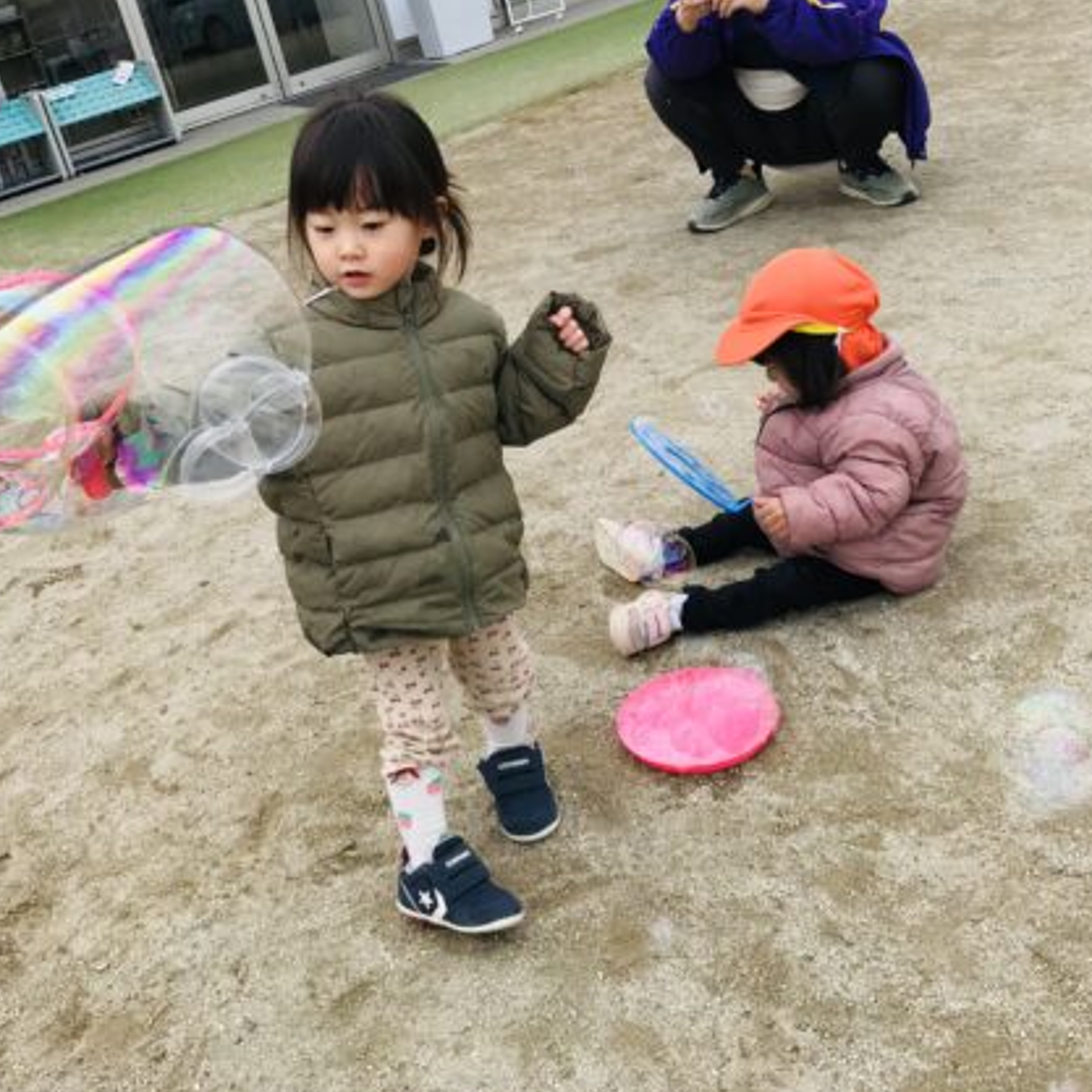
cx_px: 461
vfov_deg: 43.8
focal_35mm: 38
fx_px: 1356
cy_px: 500
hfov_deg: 43.7
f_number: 1.8
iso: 20
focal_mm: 3.99
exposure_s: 1/1227
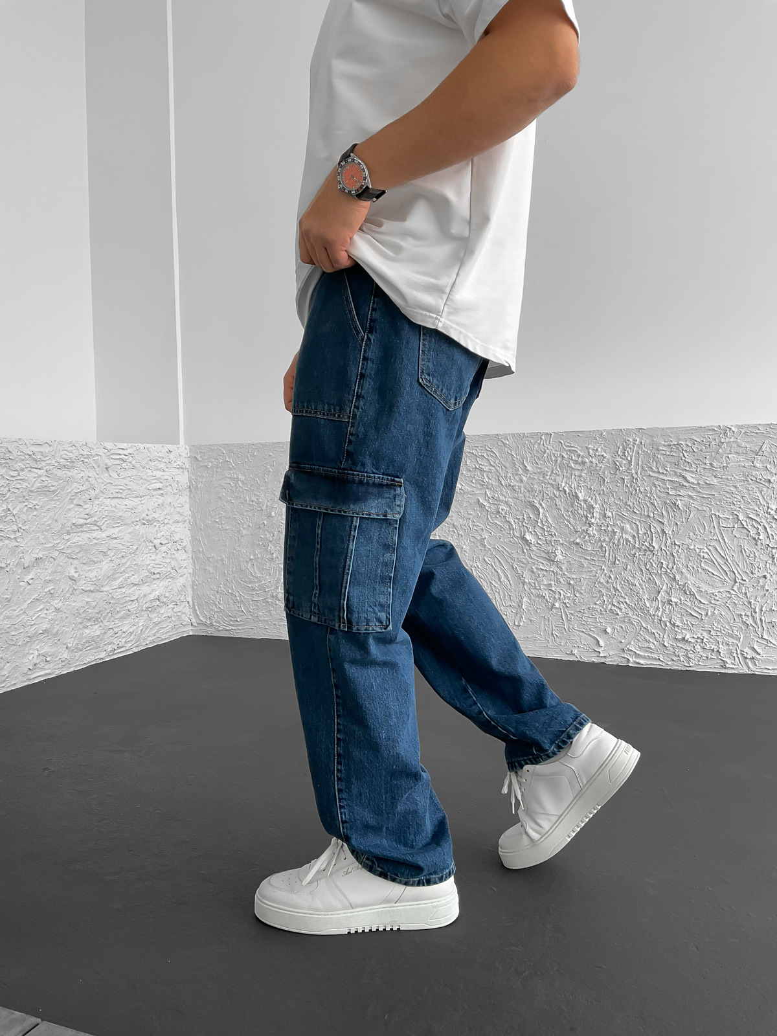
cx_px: 388
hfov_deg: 48.2
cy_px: 518
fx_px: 868
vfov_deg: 61.7
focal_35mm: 29
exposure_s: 1/120
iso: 32
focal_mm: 3
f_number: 1.8
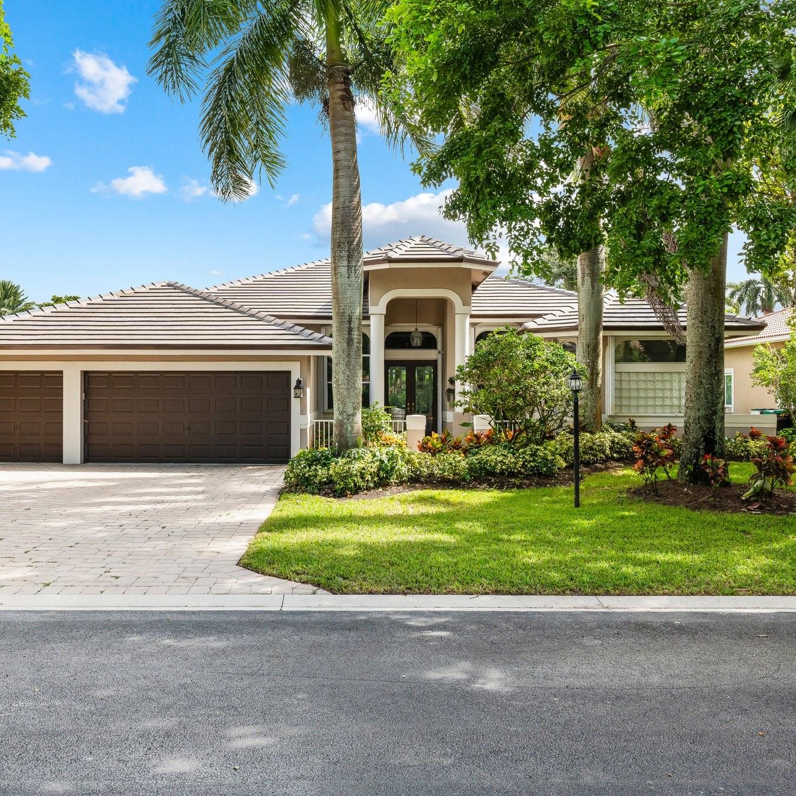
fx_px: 806
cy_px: 393
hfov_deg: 52.3
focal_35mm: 31
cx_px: 339
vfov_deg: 52.5
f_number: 11
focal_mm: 24
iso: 400
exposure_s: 1/60
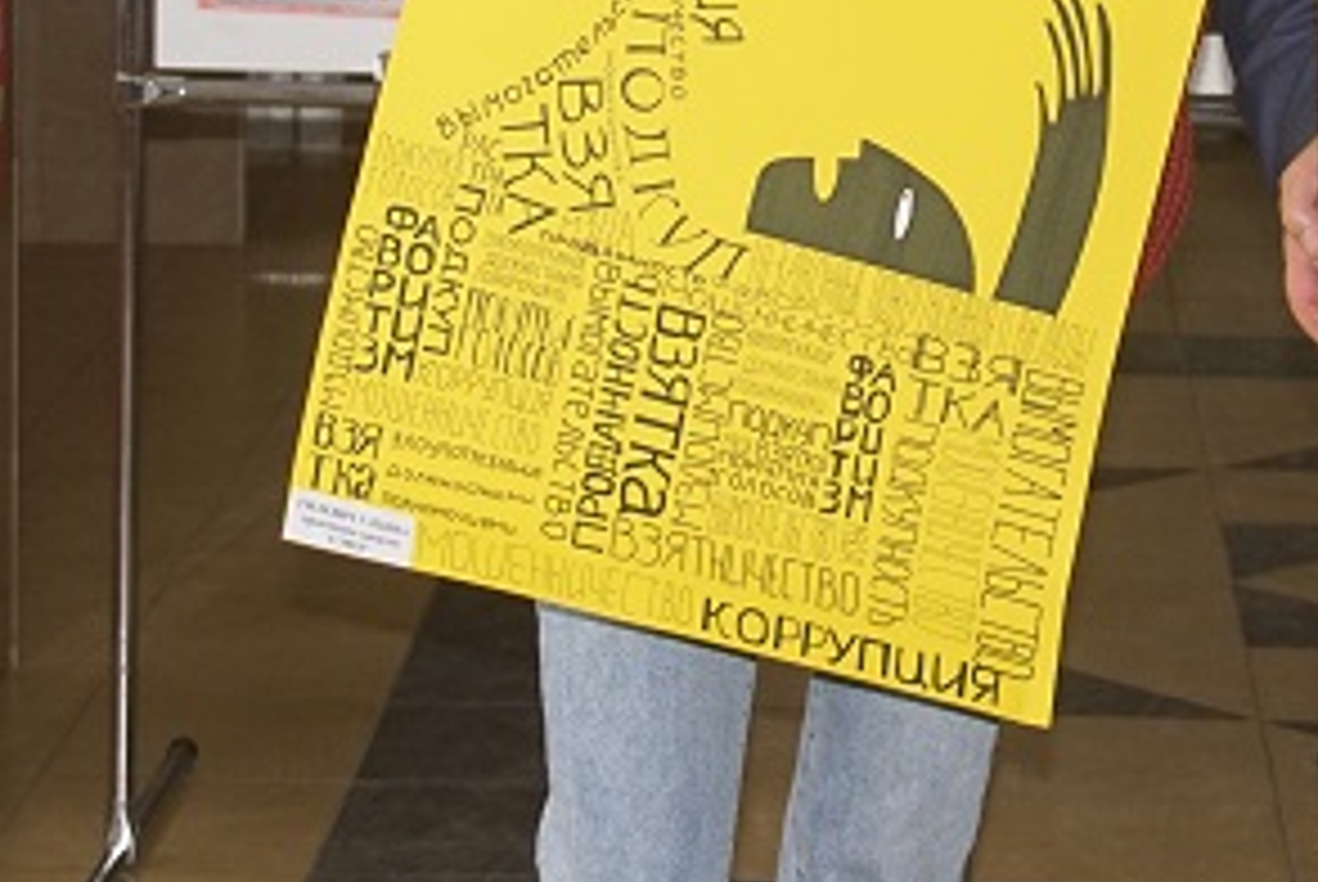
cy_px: -40
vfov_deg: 9.9
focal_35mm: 138
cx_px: 1071
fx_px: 5057
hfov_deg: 14.8
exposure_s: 1/160
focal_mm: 30
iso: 800
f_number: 4
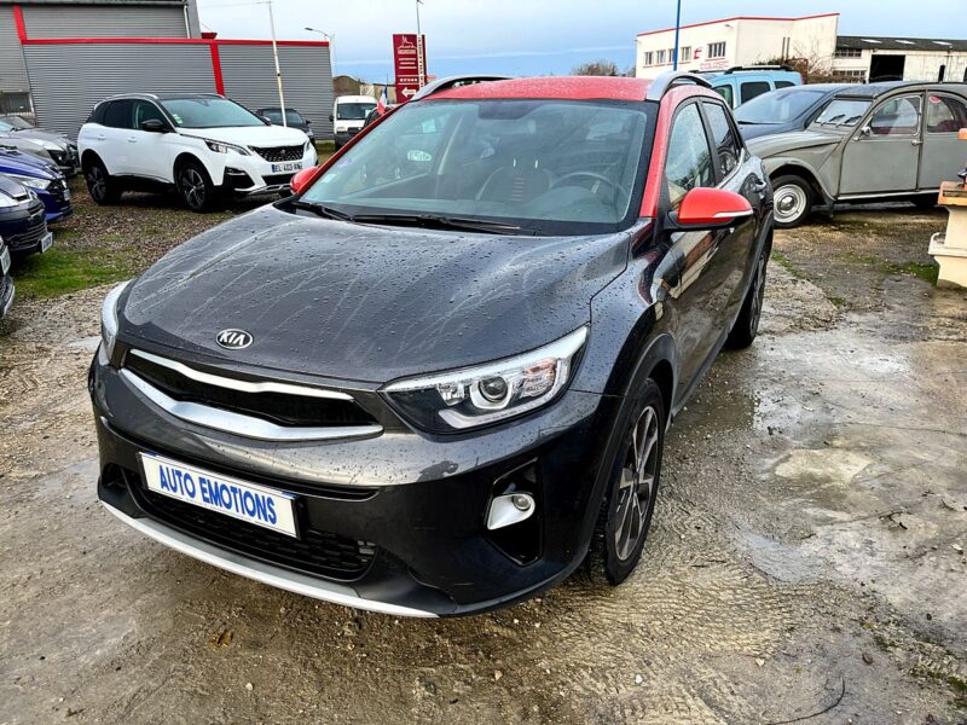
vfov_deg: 53.1
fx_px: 726
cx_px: 484
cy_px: 362
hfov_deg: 67.3
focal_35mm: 26
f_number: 1.6
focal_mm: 5.1
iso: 64
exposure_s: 1/121
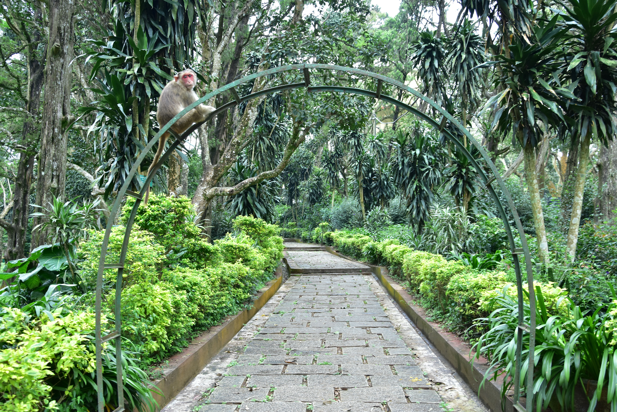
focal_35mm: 39
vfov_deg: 34.2
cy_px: 206
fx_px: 668
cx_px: 308
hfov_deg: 49.6
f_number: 5.6
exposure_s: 1/125
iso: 400
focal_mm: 26
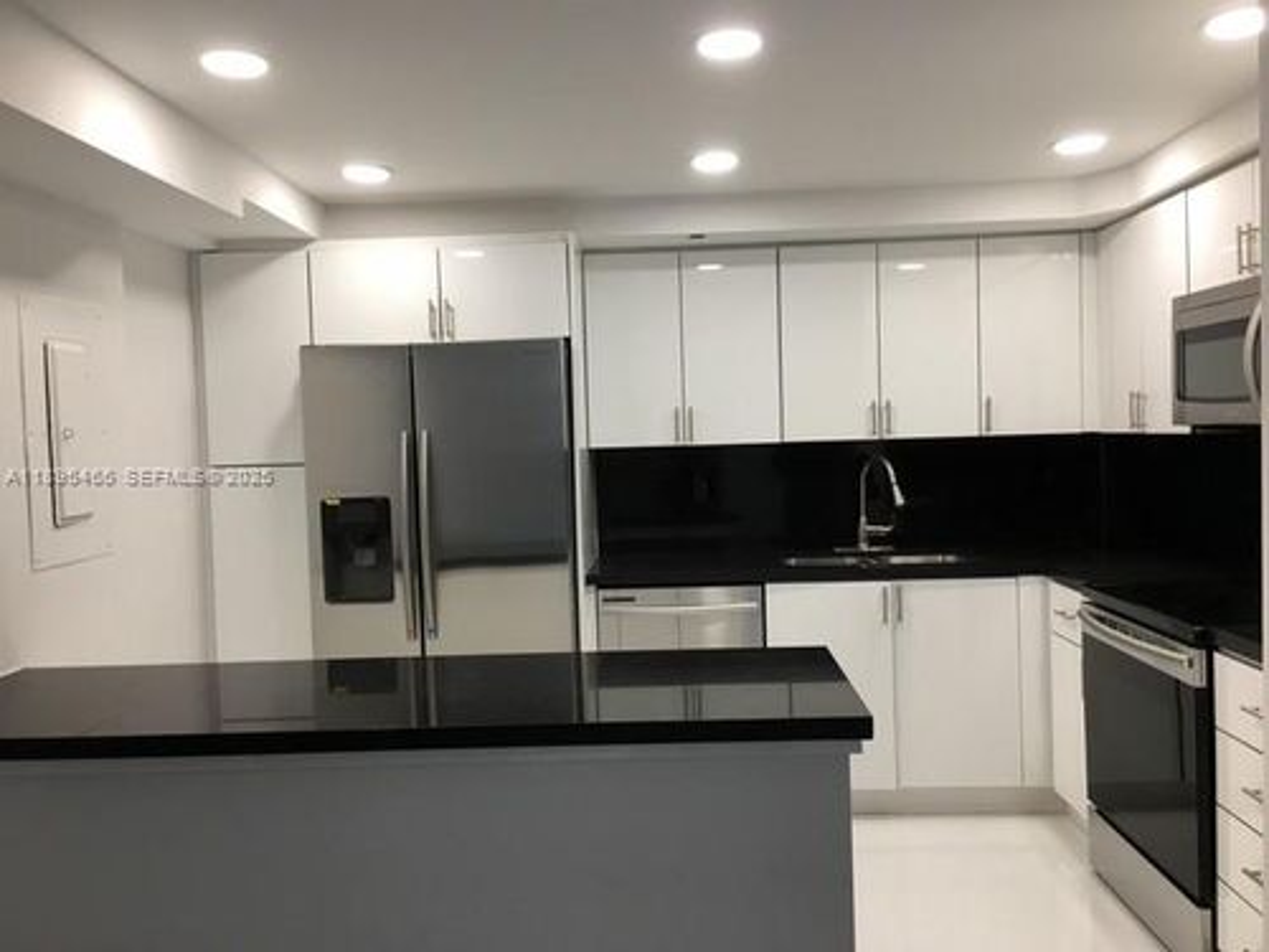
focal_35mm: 29
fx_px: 1063
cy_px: 476
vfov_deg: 48.2
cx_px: 634
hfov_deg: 61.7
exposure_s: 1/30
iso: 32
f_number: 2.2
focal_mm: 4.15
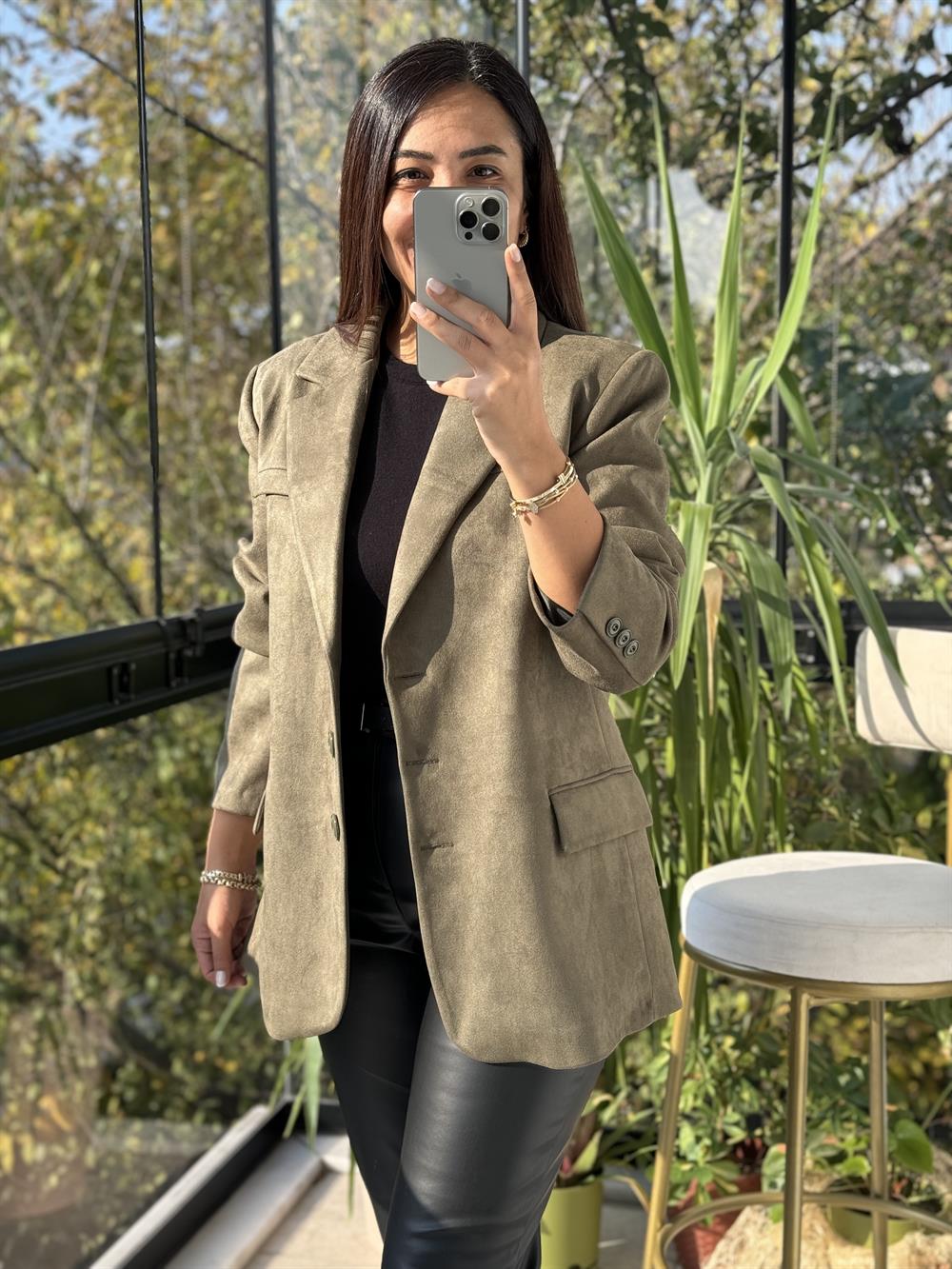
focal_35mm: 48
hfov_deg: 30.3
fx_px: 1760
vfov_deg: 39.7
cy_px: 634
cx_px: 476
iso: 64
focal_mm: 6.76
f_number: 1.78
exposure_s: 1/409
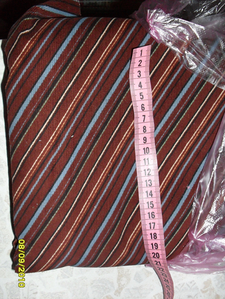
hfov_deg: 37.8
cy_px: 150
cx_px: 112
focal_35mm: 38
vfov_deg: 49.0
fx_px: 329
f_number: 2.8
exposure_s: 1/45
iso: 200
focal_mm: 6.3
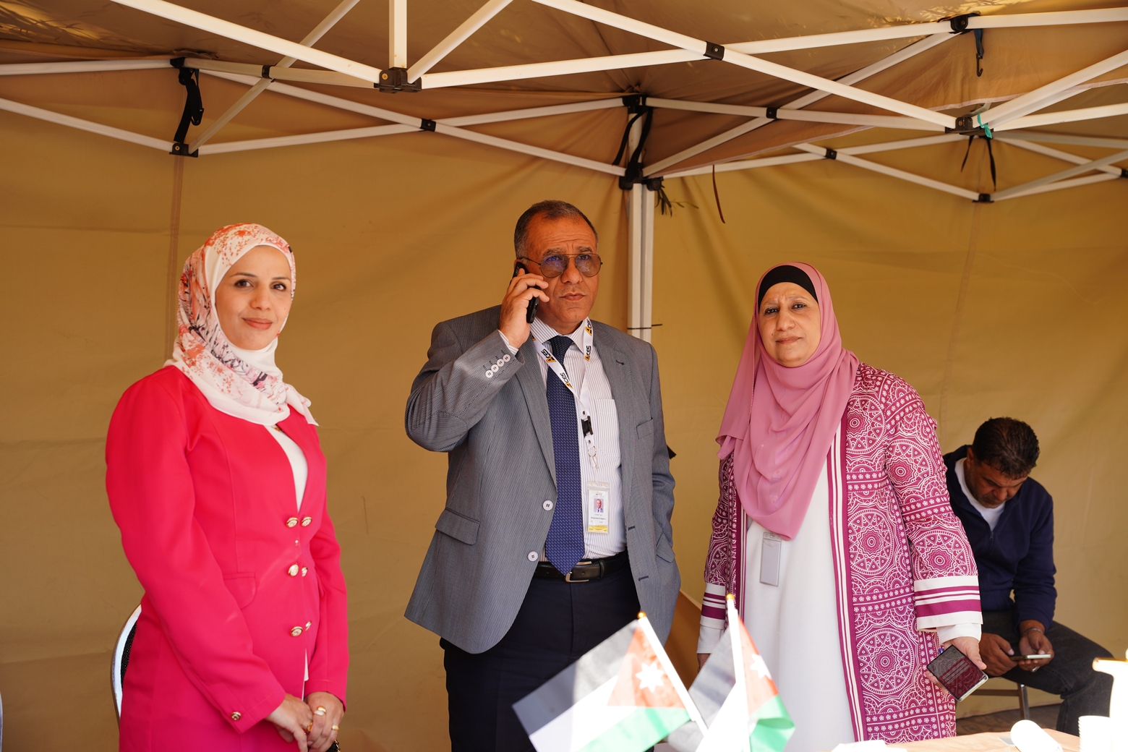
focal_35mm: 50
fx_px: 1551
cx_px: 564
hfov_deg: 40.0
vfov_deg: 27.3
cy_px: 376
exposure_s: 1/160
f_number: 4.5
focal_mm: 49.5
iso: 100
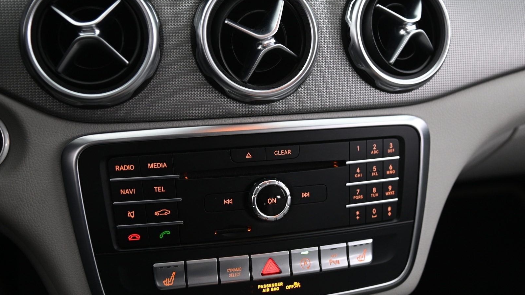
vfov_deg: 24.4
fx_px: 682
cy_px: 143
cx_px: 260
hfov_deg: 42.1
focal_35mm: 49
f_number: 4
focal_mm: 46
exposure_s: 1/15
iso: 2000
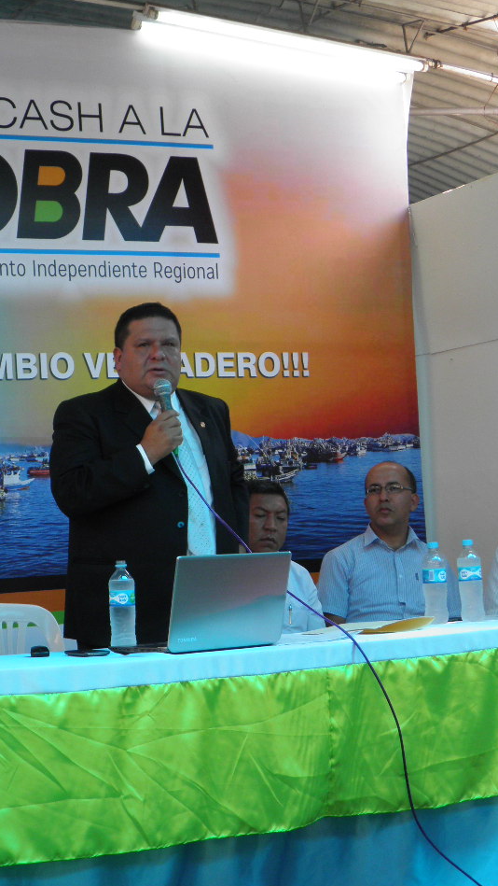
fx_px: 1690
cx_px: 134
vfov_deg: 29.3
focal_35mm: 72
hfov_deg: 16.7
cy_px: 444
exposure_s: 1/80
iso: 100
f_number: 3.5
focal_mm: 8.9
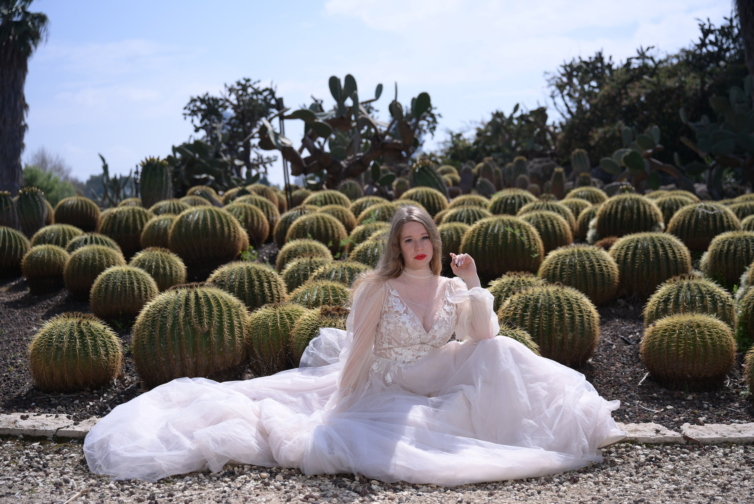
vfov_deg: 28.7
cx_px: 377
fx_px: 985
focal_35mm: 47
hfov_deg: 41.9
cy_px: 252
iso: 100
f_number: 3.5
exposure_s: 1/2000
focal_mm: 47
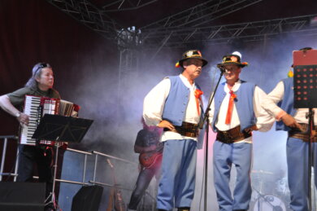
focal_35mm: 63
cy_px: 106
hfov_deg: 31.9
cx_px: 158
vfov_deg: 21.5
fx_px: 554
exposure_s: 1/125
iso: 800
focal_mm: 42
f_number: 4.5
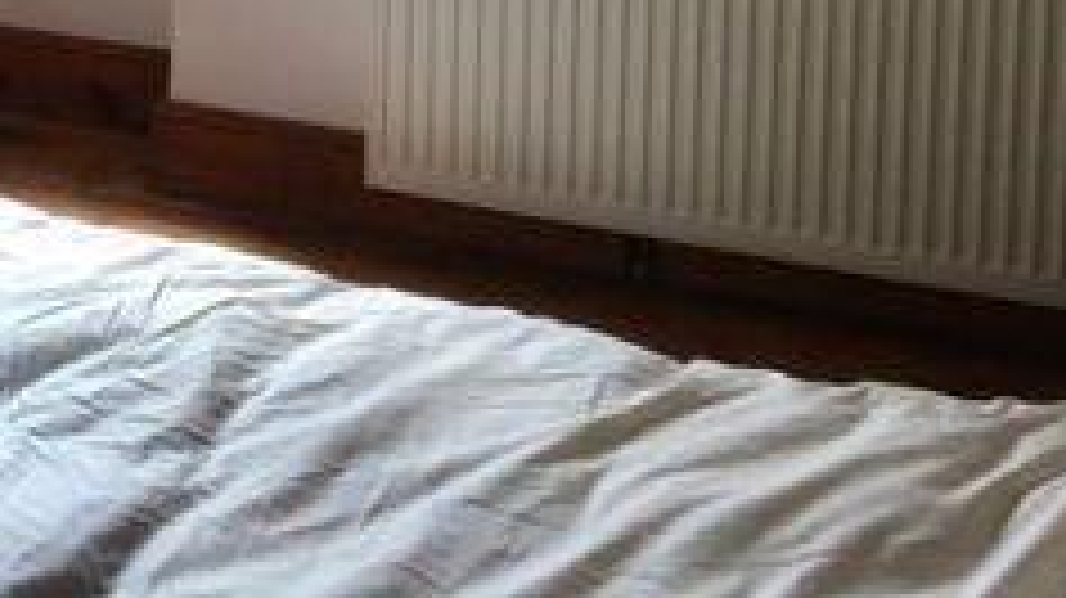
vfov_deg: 11.6
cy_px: -585
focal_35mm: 94
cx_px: -70
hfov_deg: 21.7
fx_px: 2656
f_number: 2.2
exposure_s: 1/100
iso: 32
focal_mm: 4.15
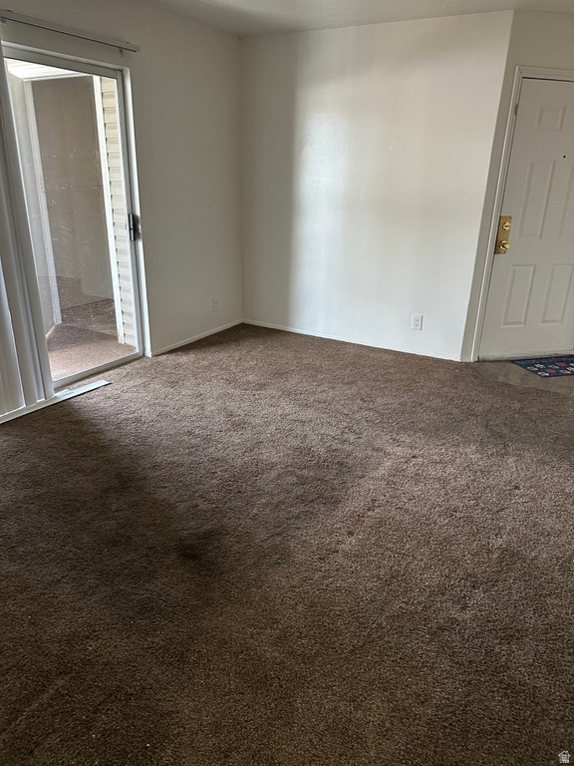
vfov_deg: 71.6
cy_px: 383
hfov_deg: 56.8
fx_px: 531
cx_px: 287
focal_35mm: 24
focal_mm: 6.86
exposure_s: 1/60
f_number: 1.78
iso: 250
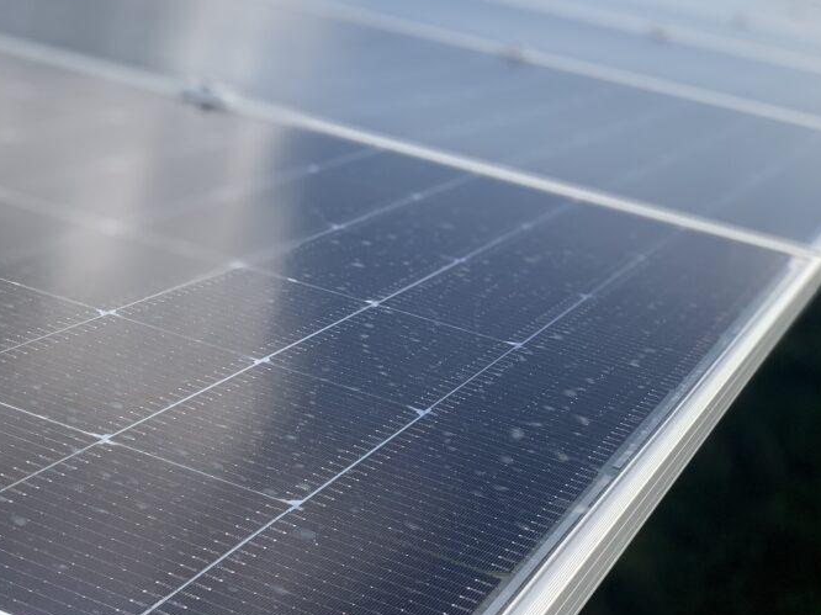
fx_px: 1897
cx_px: 203
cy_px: 177
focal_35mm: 80
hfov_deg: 24.2
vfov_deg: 18.3
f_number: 2.4
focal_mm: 6
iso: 16
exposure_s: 1/888
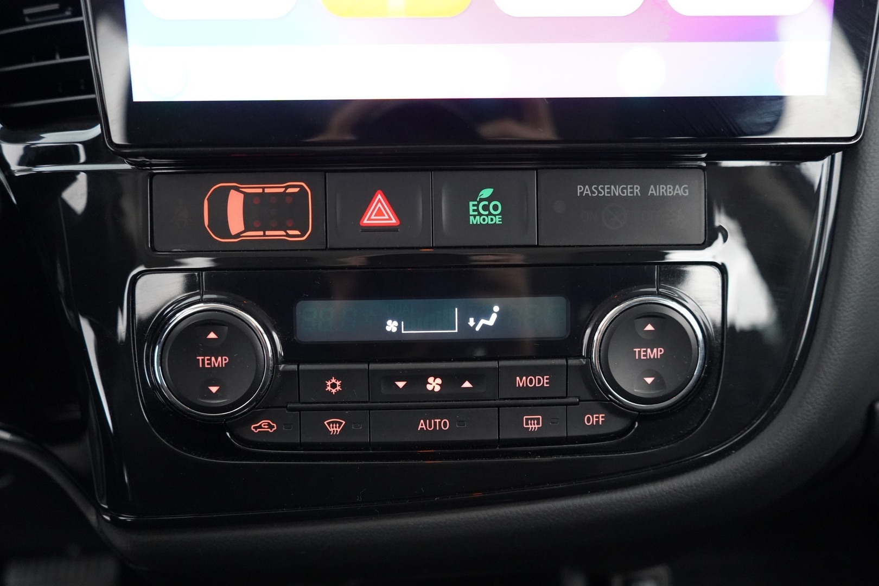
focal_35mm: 28
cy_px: 293
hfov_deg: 65.5
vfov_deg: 46.4
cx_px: 440
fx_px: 684
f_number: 3.5
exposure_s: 1/50
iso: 8000
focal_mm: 28
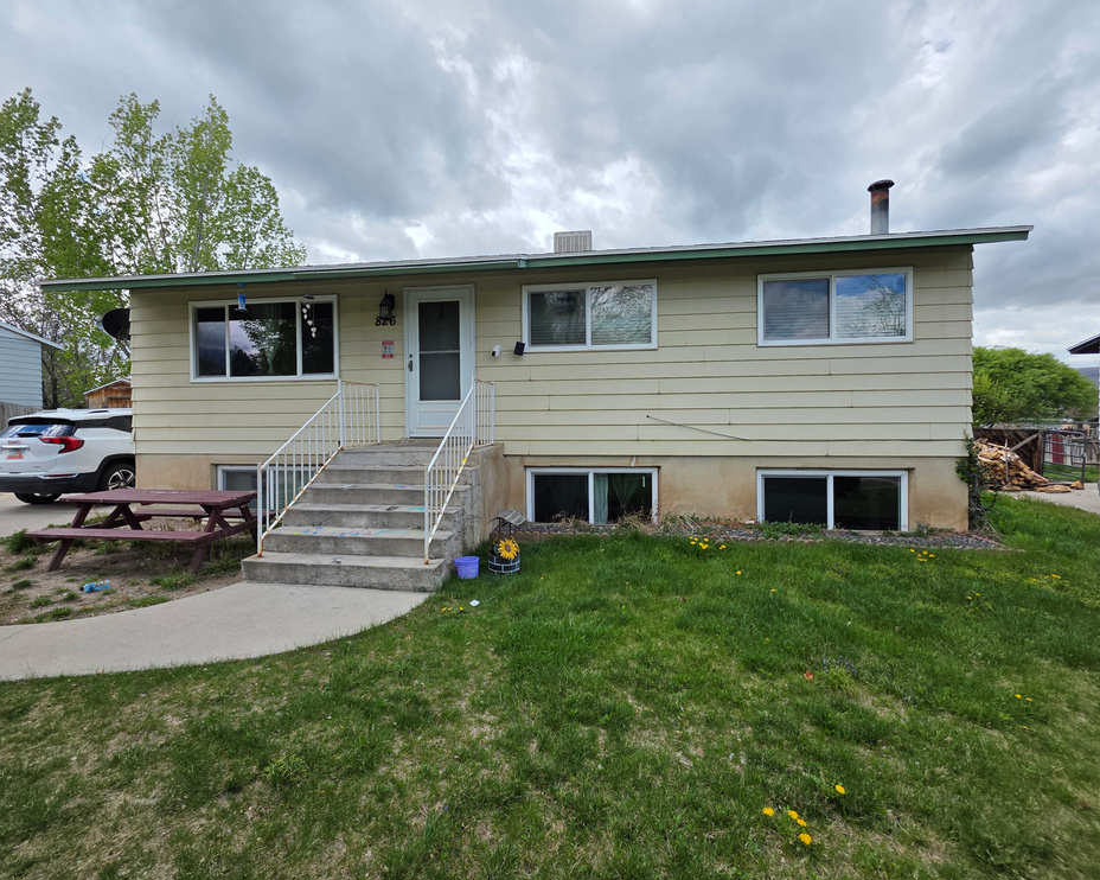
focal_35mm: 14
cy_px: 427
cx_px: 541
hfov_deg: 100.7
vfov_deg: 87.9
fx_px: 456
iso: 40
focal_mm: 2.2
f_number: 1.9
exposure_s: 1/1641
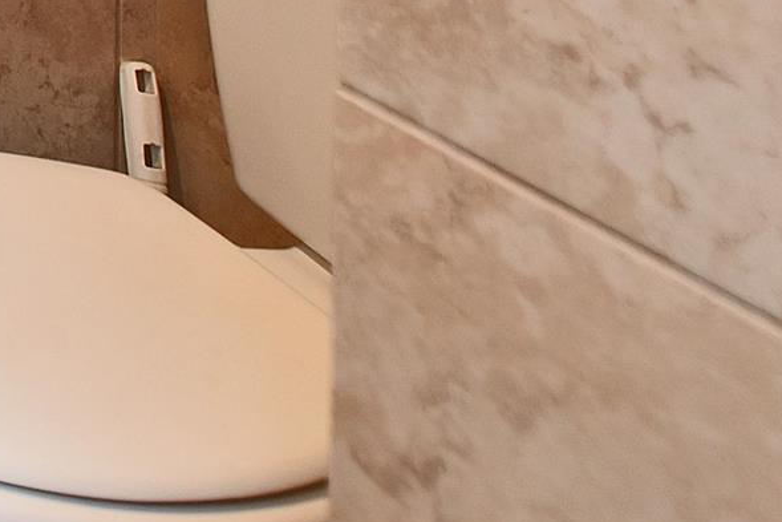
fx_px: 1586
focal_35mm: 73
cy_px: -691
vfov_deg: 13.9
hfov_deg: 14.4
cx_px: -1183
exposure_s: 1/15
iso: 8000
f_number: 16
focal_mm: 14
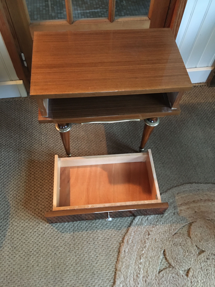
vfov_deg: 61.7
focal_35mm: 29
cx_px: 108
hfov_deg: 48.2
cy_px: 144
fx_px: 240
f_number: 2.2
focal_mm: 4.15
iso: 500
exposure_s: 1/17
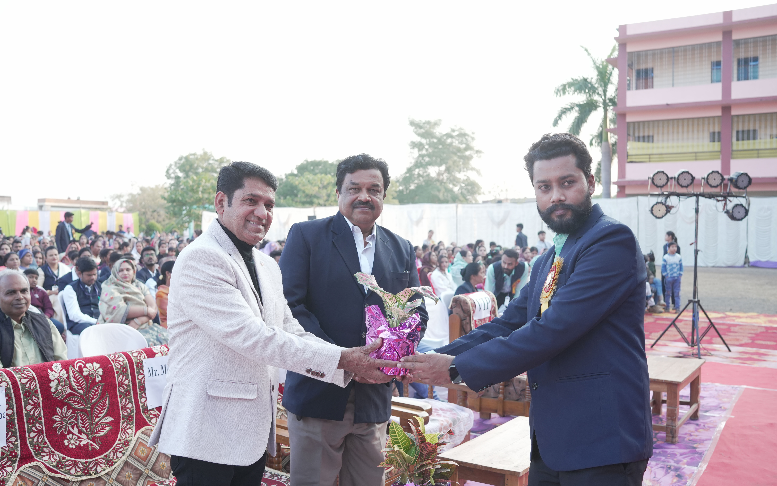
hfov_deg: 54.0
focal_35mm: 36
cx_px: 387
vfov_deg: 35.3
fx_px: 762
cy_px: 254
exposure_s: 1/320
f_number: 4.5
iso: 800
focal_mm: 35
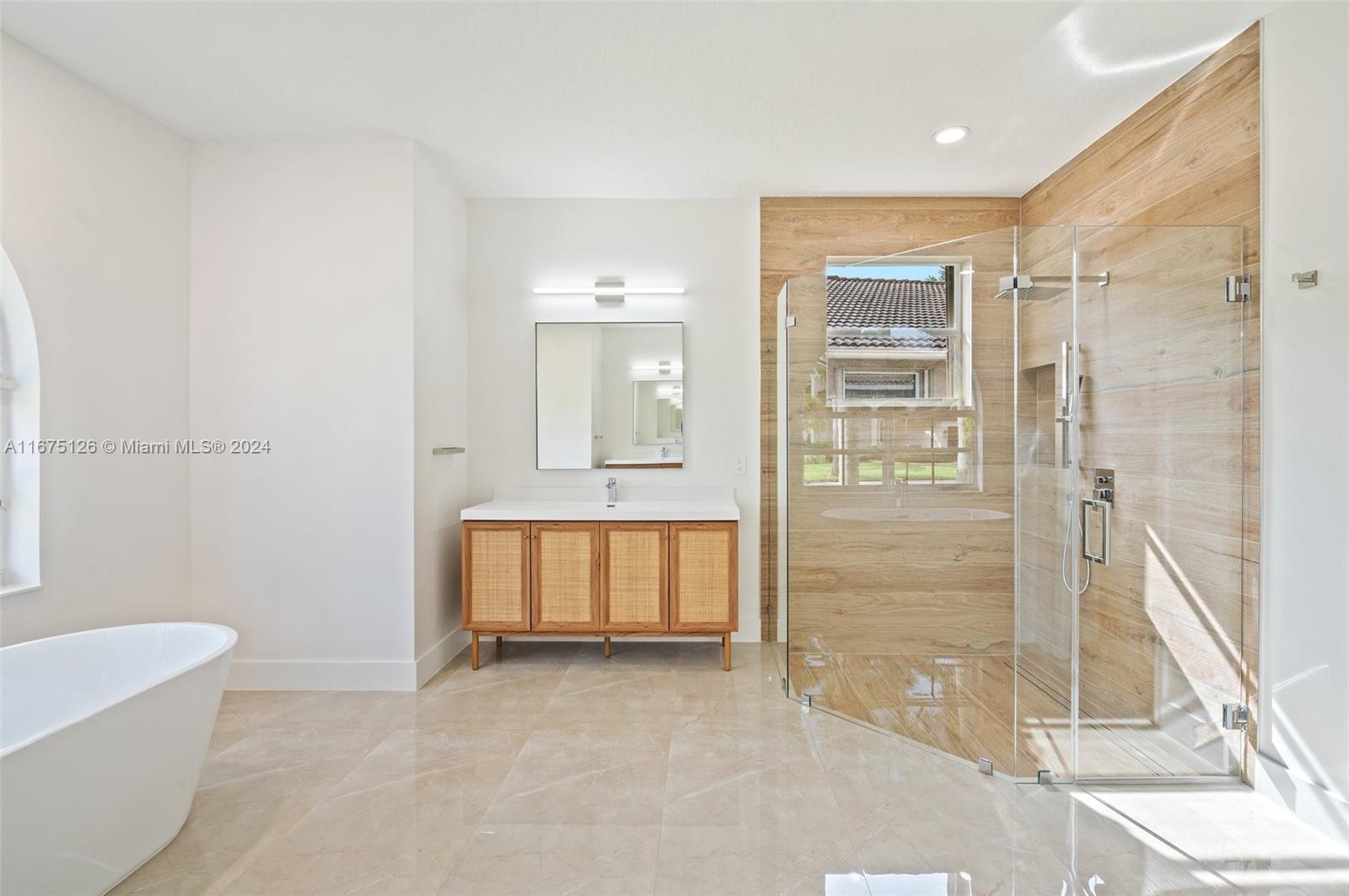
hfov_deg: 100.5
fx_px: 561
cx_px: 674
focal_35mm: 15
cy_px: 448
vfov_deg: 77.2
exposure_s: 1/10
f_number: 8
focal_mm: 15
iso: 200
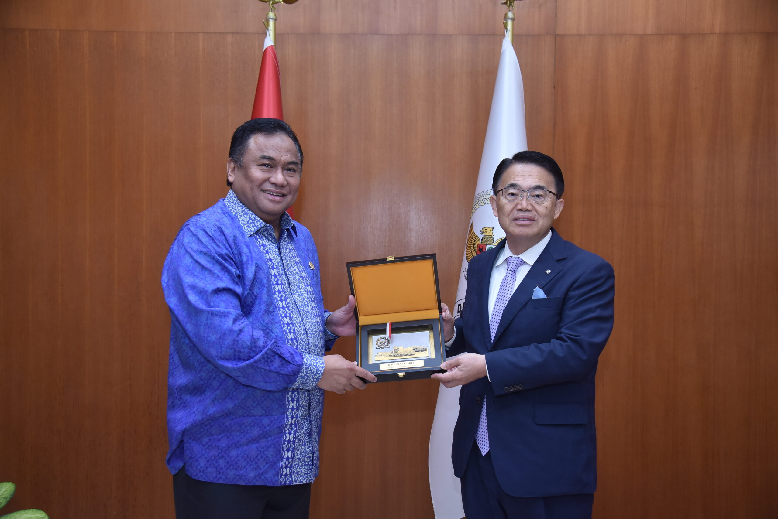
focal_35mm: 35
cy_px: 260
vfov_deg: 37.9
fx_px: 757
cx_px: 389
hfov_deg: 54.4
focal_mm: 35
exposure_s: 1/125
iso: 1000
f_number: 4
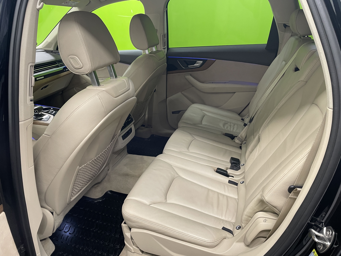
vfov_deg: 53.1
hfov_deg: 67.3
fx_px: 256
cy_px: 128
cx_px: 170
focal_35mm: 26
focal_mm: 4.2
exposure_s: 1/50
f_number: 1.6
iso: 160
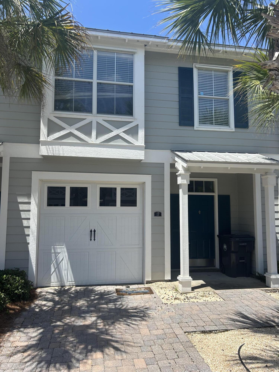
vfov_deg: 67.3
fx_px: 279
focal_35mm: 26
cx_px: 140
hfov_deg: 53.1
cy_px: 186
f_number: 1.5
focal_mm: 5.7
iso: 50
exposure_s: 1/2915
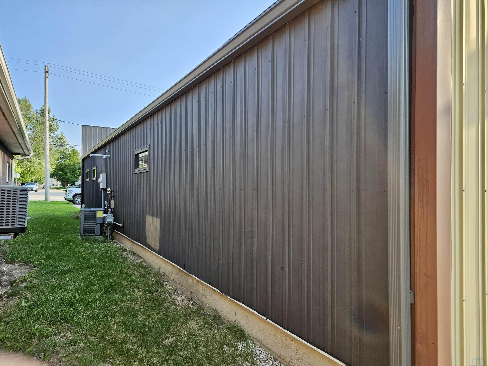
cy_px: 183
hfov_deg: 73.9
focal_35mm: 23
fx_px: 324
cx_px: 244
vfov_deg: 58.9
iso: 32
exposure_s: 1/507
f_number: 1.8
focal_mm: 5.4
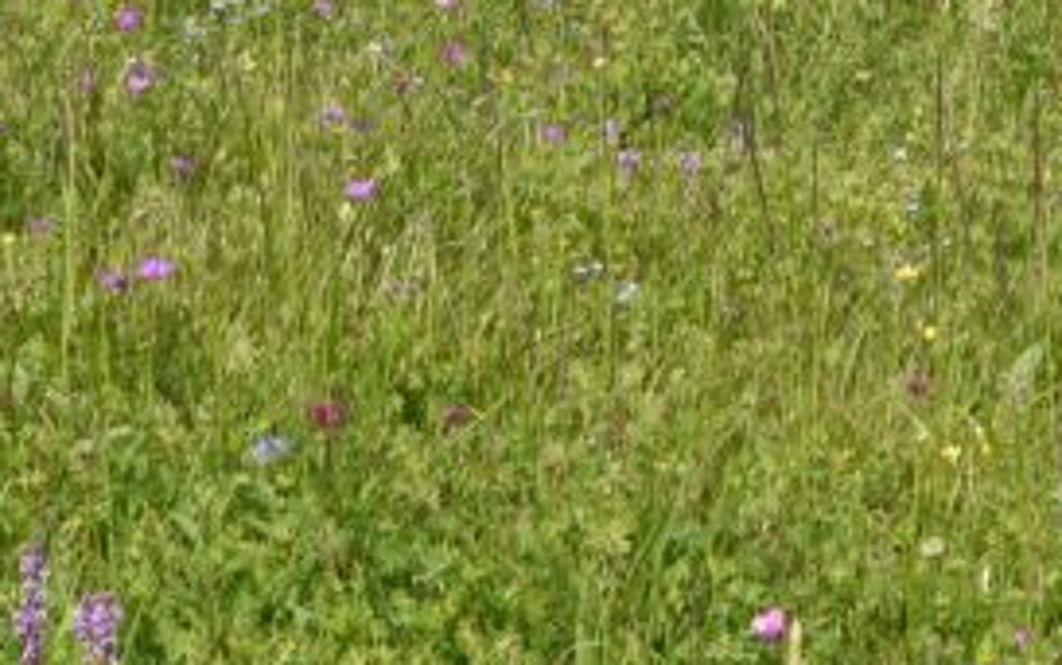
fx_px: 3939
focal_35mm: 136
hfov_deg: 14.4
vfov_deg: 9.2
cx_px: 1552
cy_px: -523
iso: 200
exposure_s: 1/160
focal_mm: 28
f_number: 14
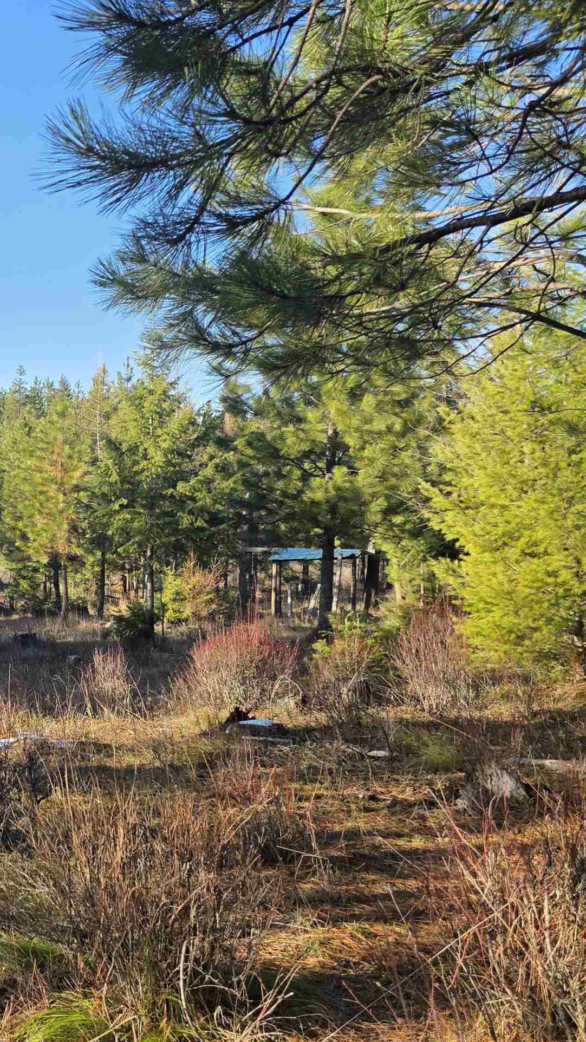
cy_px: 556
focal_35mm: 40
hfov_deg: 26.2
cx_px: -134
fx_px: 1105
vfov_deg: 50.4
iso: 80
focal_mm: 6.3
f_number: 1.7
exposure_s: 1/1794
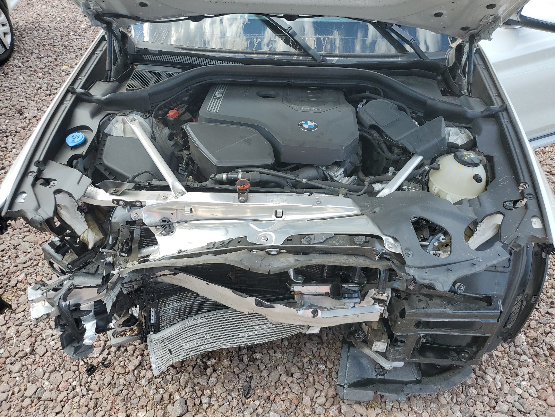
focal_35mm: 26
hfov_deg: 67.3
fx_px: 417
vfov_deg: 53.1
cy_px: 208
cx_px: 278
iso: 50
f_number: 1.5
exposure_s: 1/667
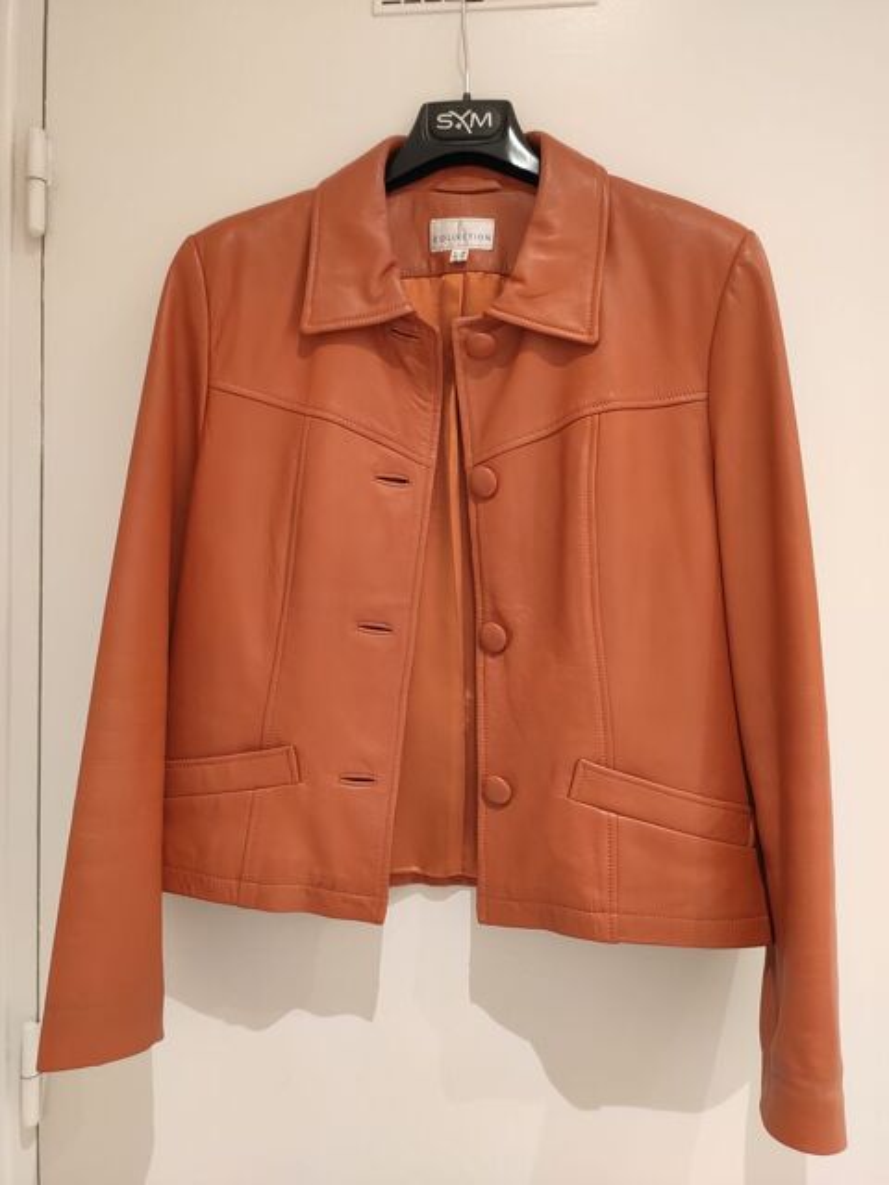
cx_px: 444
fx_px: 890
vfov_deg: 67.3
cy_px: 592
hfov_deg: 53.1
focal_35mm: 26
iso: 1444
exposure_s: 1/50
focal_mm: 4.77
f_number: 1.75
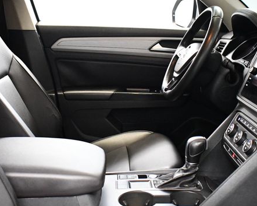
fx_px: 372
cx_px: 117
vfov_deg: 30.8
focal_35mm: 49
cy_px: 103
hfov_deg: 38.0
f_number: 3.5
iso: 5600
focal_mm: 18
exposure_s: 1/60
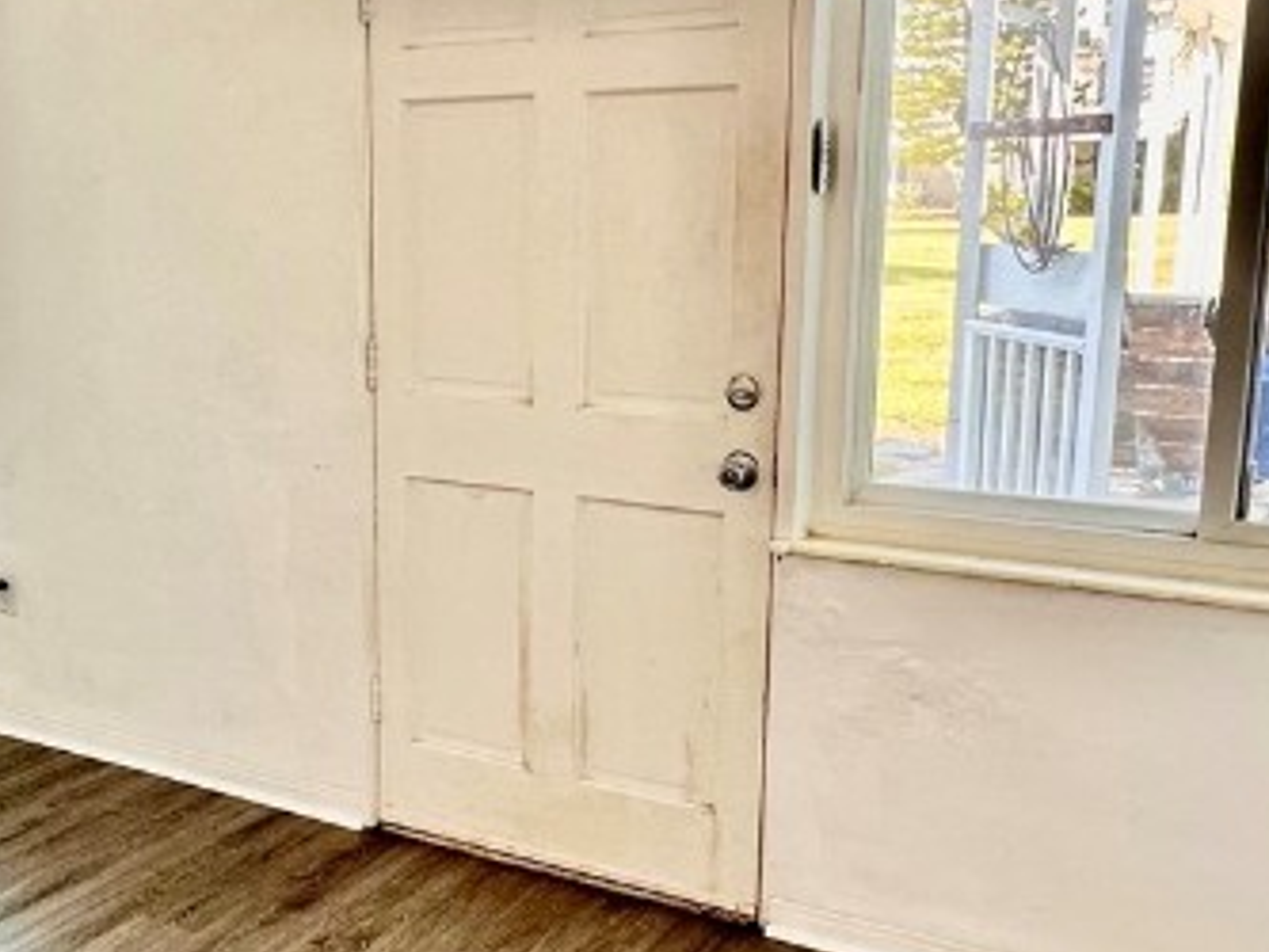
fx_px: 1577
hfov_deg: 42.5
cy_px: 495
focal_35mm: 43
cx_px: 320
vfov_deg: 33.6
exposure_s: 1/120
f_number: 2.2
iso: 80
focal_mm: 2.22
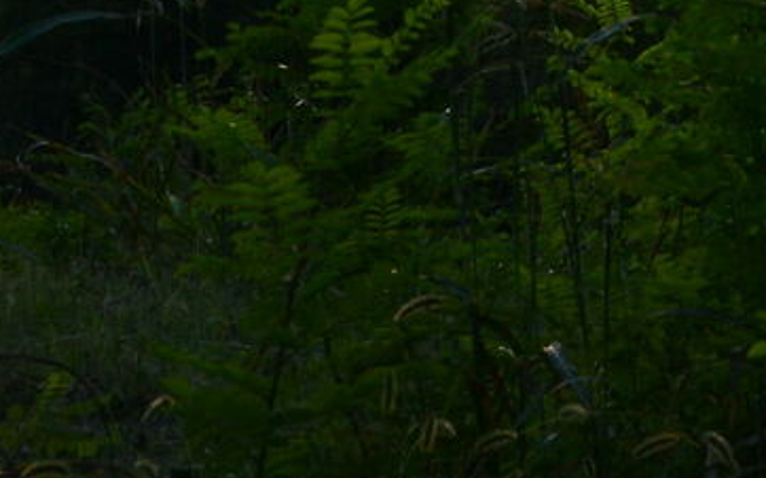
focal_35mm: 392
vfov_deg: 3.3
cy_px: -1098
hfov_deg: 5.2
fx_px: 8181
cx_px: 1695
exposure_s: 1/60
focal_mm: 58
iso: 360
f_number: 20
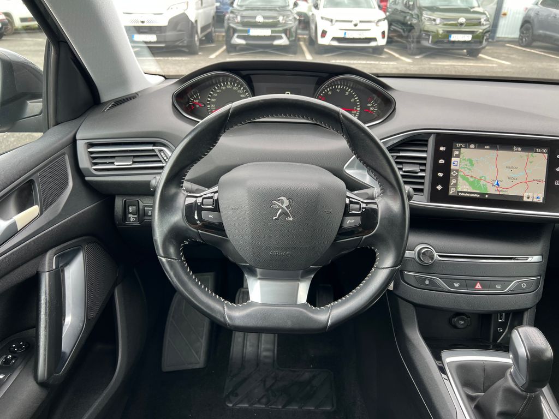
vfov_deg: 53.1
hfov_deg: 67.3
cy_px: 210
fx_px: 420
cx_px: 280
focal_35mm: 26
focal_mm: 5.7
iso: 64
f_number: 1.5
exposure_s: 1/111
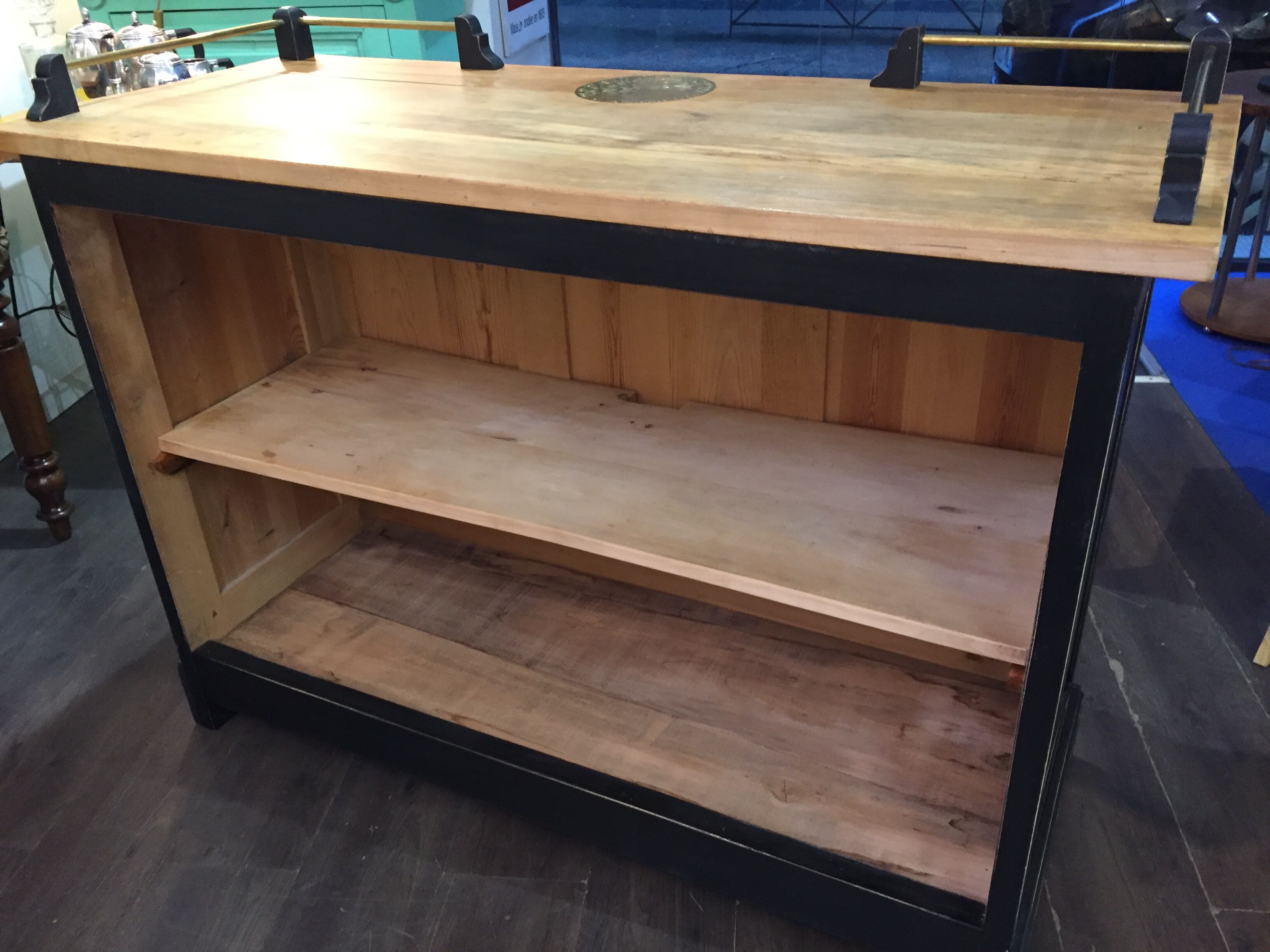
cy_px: 476
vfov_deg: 48.2
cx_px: 635
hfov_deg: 61.7
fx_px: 1064
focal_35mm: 29
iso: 250
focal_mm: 4.15
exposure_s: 1/33
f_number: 2.2
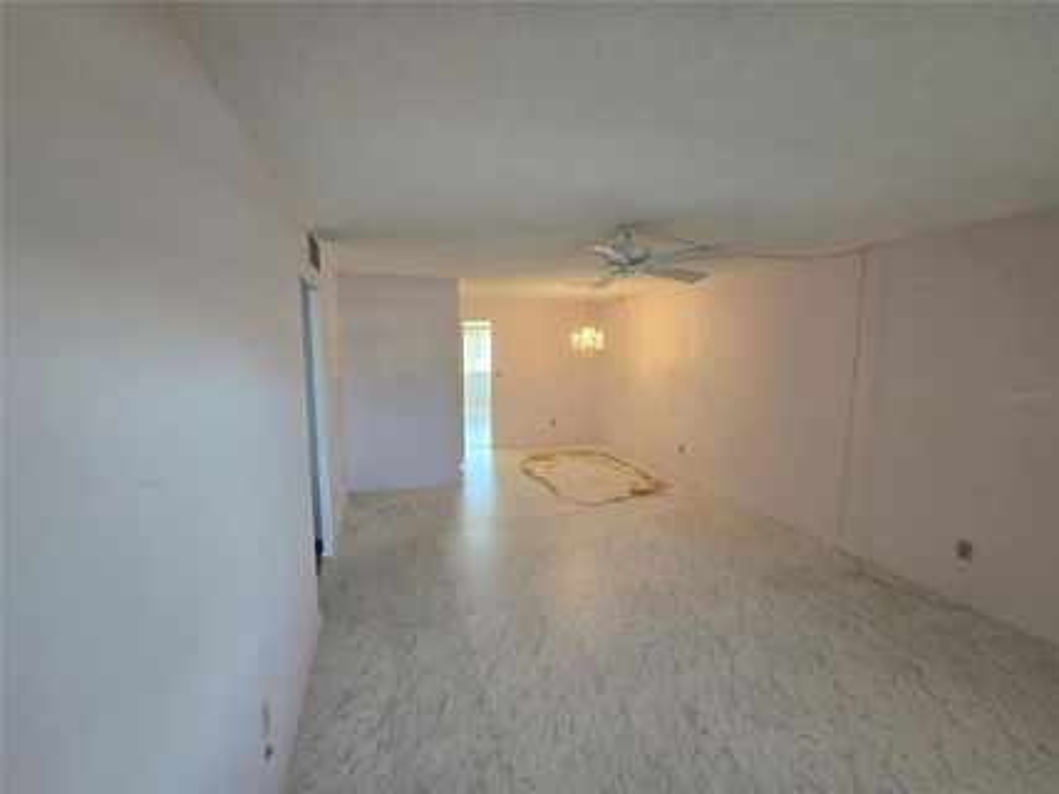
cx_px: 530
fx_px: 398
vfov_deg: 89.9
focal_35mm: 13
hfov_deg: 106.2
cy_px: 397
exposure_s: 1/60
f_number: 2.2
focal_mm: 2.2
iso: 160
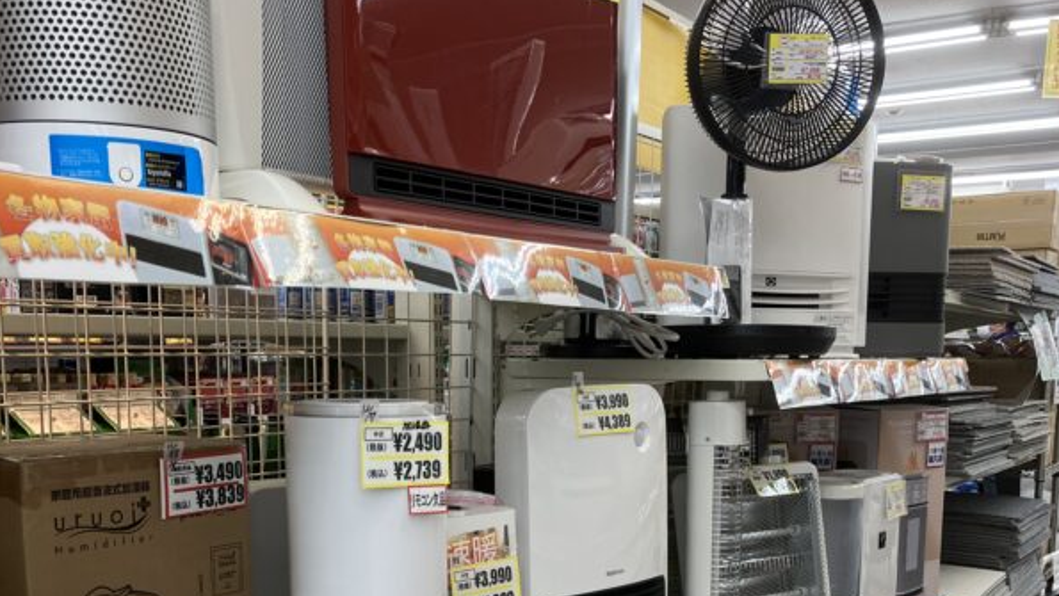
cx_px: 529
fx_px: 1152
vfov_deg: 28.0
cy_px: 532
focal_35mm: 41
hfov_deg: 49.4
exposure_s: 1/120
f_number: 1.8
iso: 64
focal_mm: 3.99
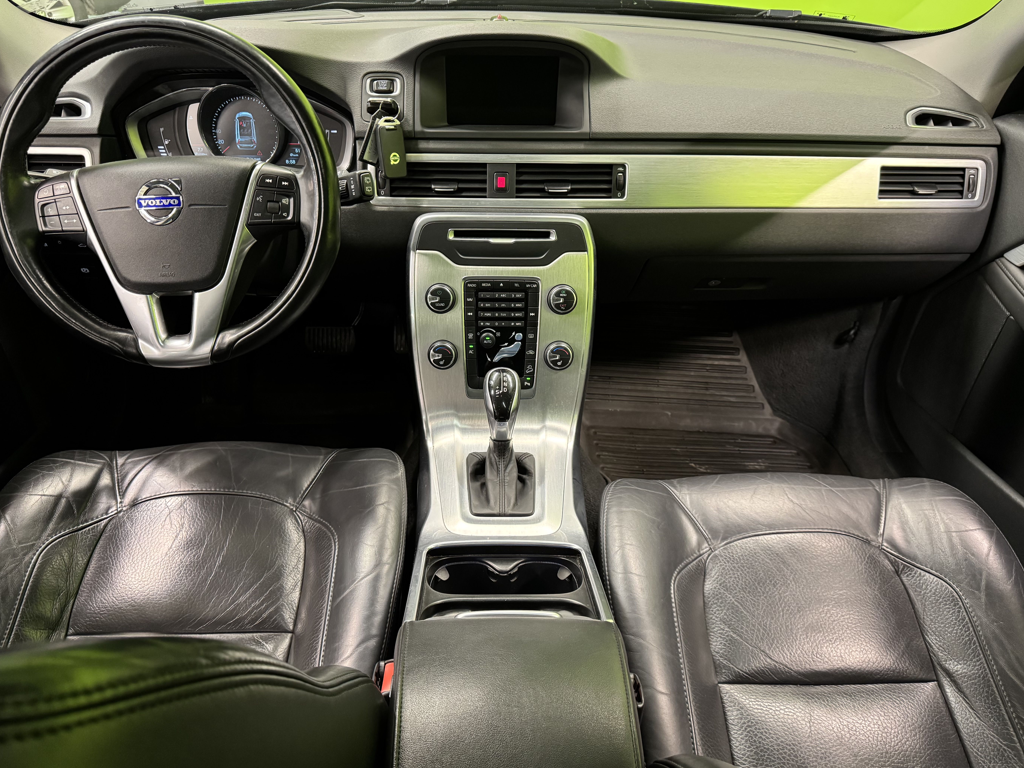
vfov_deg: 54.9
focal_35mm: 25
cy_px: 387
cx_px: 493
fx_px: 740
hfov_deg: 69.4
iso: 640
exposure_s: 1/50
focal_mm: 6.76
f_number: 1.78
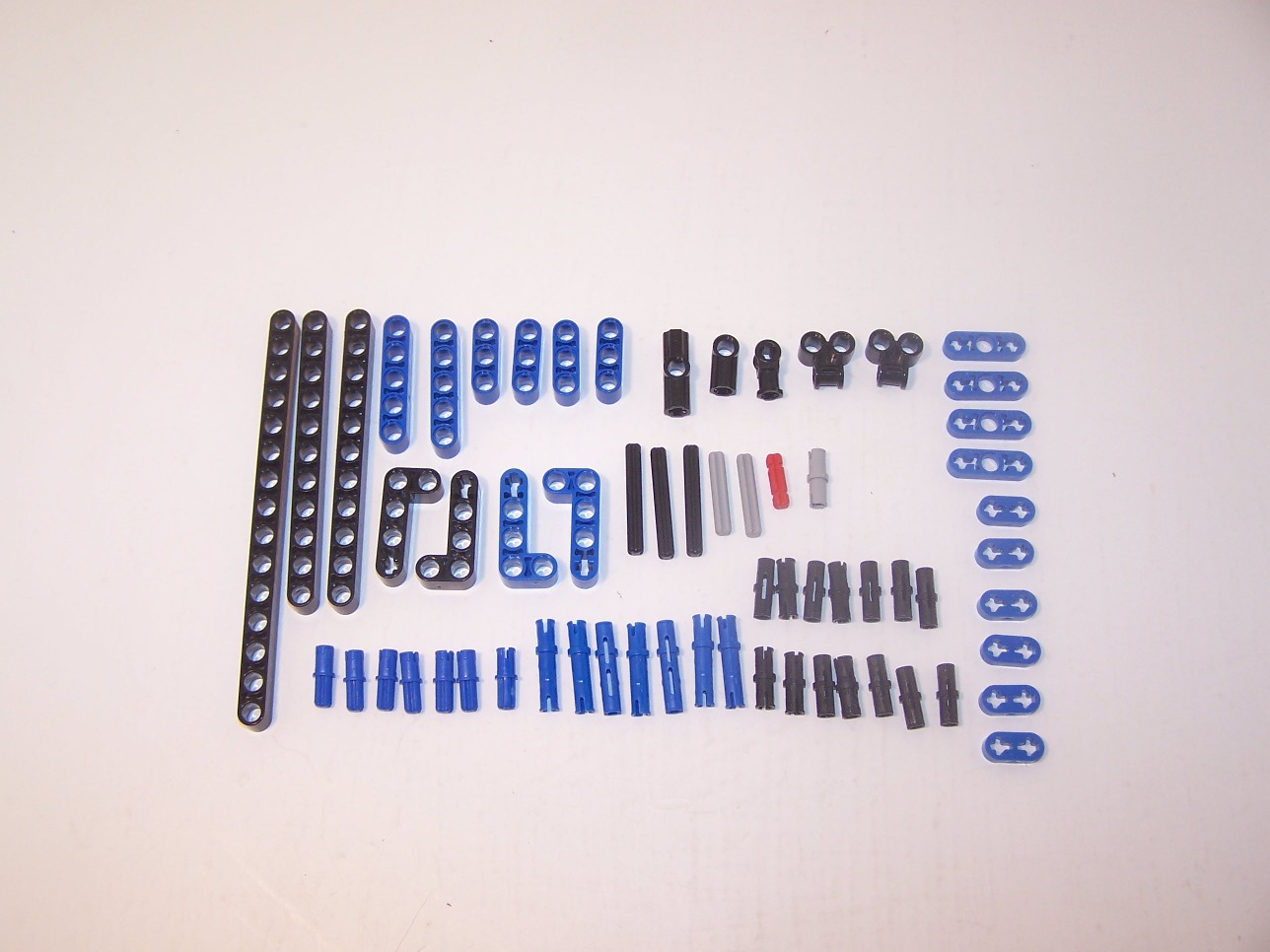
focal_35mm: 38
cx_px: 635
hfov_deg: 49.0
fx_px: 1394
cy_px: 476
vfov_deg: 37.7
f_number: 2.8
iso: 80
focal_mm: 6.3
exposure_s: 1/90
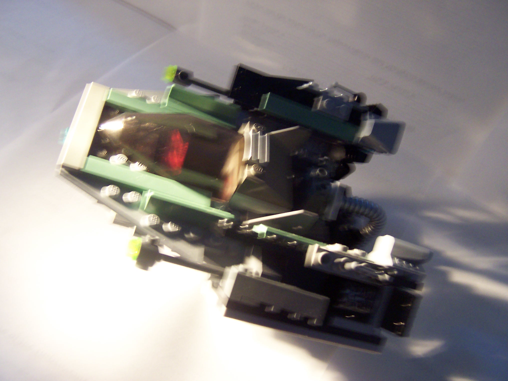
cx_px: 254
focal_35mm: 36
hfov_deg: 51.4
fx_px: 528
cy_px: 190
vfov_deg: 39.7
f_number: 2.8
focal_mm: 5.6
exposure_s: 1/8
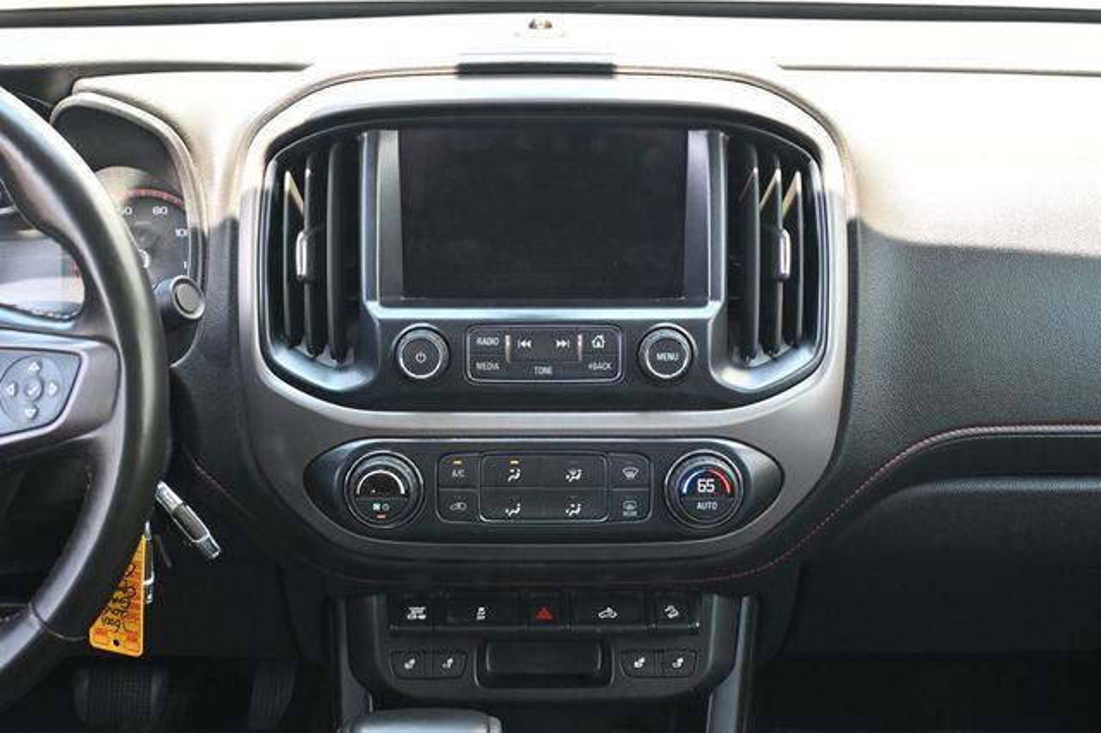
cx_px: 550
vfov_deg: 32.4
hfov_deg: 47.2
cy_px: 366
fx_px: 1261
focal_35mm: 41
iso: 1000
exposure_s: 1/125
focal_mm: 27.5
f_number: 4.5
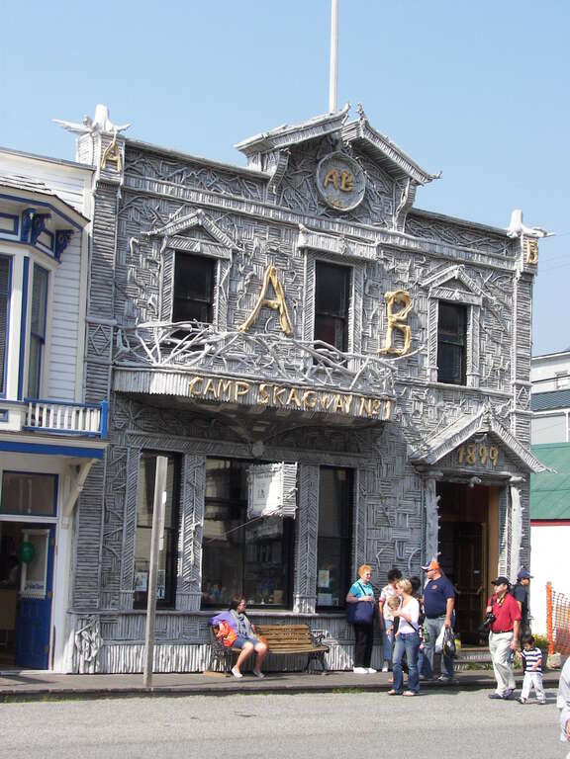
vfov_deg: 31.2
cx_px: 285
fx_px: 1361
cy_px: 380
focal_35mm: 62
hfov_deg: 23.7
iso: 125
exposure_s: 1/400
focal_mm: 10.3
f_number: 5.6
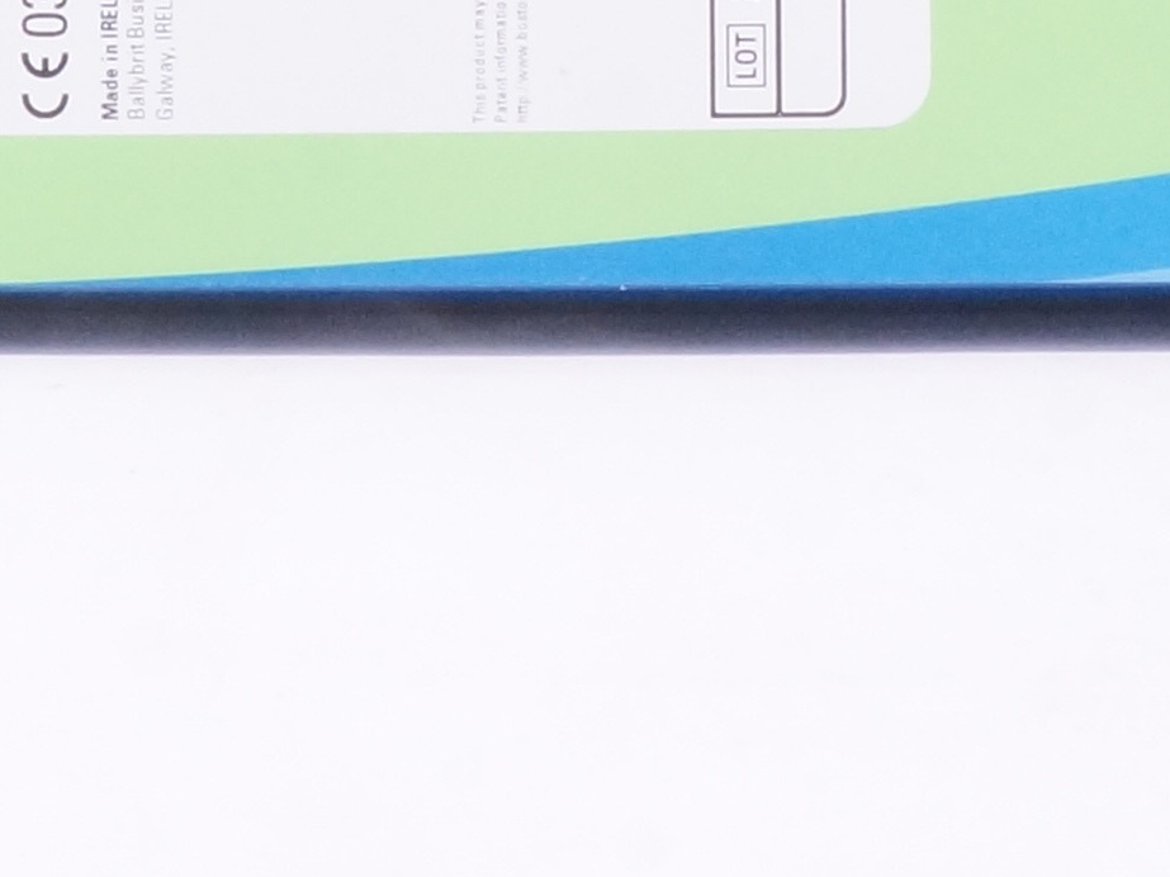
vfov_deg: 10.5
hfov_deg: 14.3
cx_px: 707
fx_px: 4664
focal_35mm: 138
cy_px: -302
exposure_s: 1/20
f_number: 18
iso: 1600
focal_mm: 18
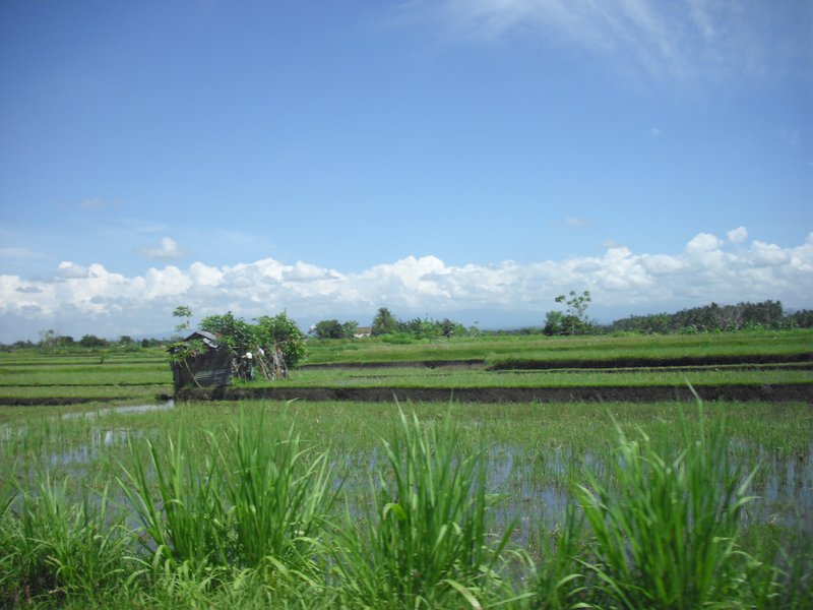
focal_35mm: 38
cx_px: 406
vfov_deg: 37.7
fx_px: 892
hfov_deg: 49.0
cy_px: 305
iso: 100
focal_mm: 6.2
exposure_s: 1/320
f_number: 8
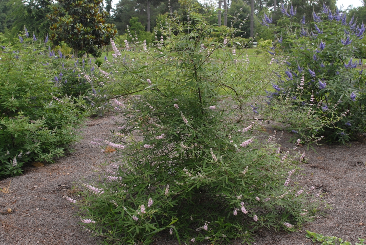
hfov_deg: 46.4
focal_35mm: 42
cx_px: 183
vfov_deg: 32.0
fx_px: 427
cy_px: 122
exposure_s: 1/160
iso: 400
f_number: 6.3
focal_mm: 28
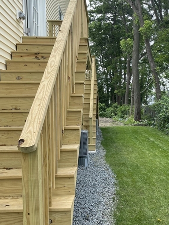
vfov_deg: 47.7
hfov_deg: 36.5
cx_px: 110
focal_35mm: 39
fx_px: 254
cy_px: 127
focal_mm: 4.2
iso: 32
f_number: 1.6
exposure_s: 1/955
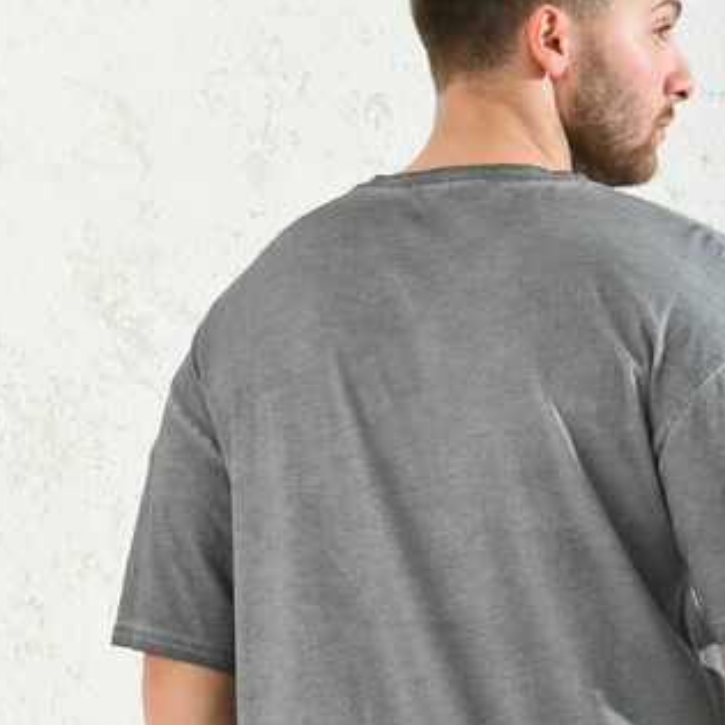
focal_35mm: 344
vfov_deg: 5.1
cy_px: 566
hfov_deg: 5.1
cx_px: 527
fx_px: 8151
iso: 125
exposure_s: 1/160
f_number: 7.1
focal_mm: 170
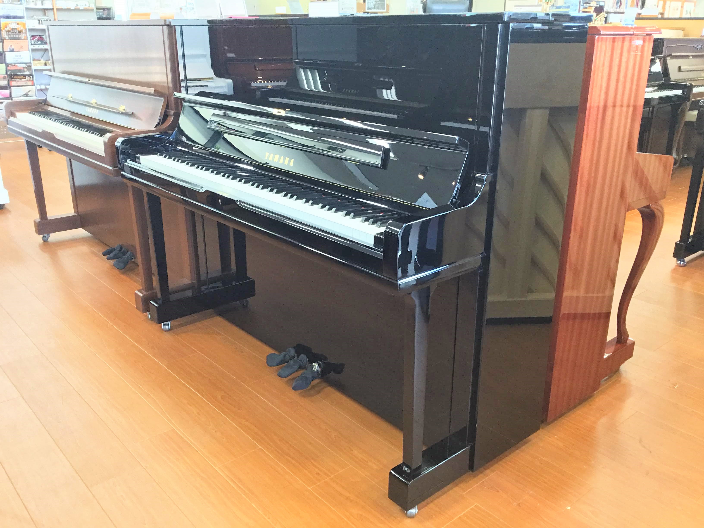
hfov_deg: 58.4
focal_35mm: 31
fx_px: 630
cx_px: 352
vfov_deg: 45.4
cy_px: 264
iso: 160
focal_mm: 3.3
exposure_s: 1/33
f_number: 2.4
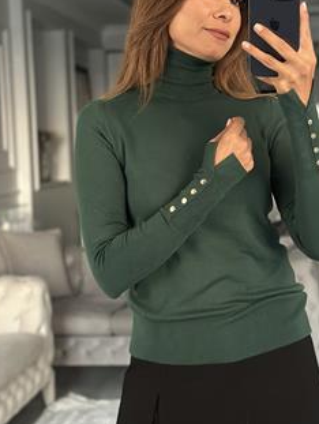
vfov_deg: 25.0
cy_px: 199
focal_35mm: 78
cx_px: 222
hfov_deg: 18.9
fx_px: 956
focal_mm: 6.86
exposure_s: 1/40
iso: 400
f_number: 1.78
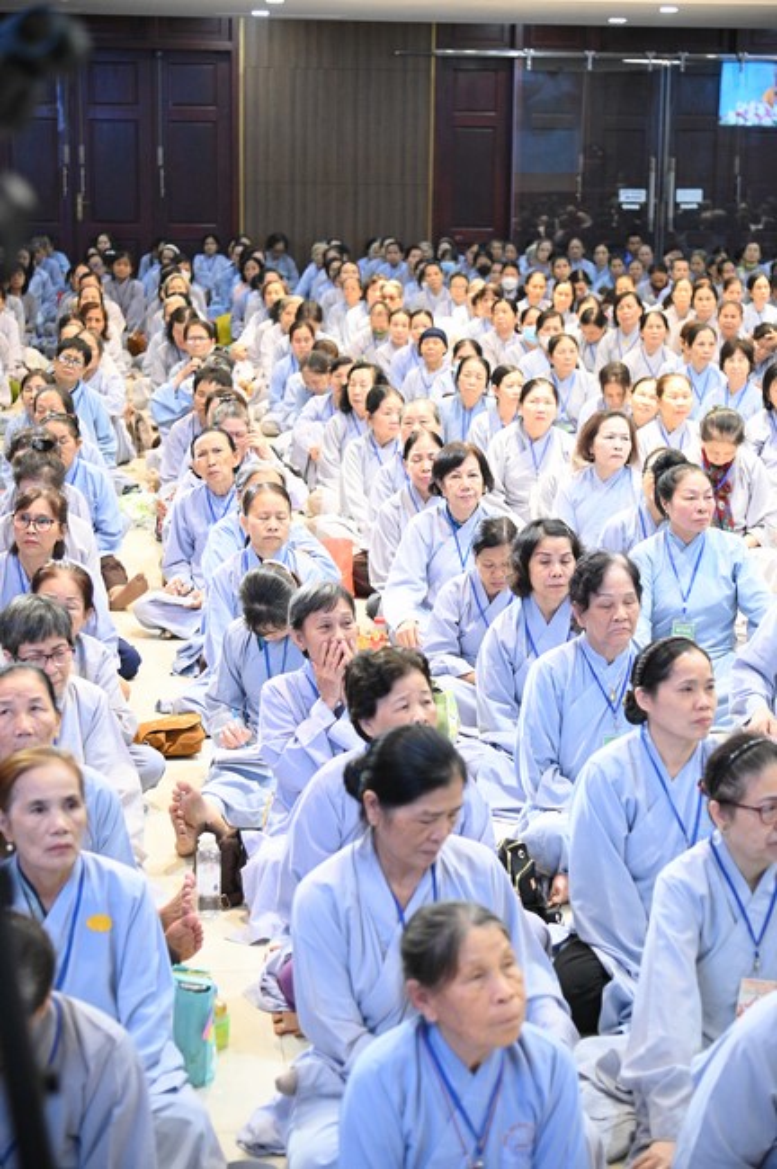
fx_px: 2109
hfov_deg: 20.9
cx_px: 388
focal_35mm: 65
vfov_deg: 31.0
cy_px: 584
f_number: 4
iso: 8000
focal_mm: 65
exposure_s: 1/125
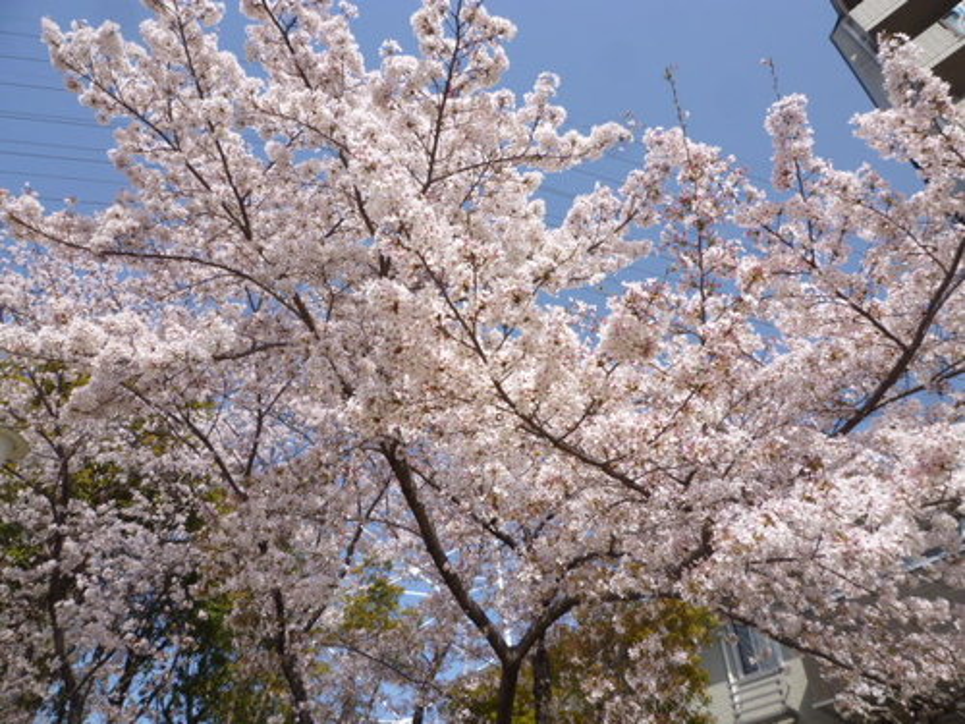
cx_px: 482
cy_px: 362
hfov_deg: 69.4
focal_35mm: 25
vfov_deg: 54.9
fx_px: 697
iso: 80
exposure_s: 1/400
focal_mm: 4.5
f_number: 4.5
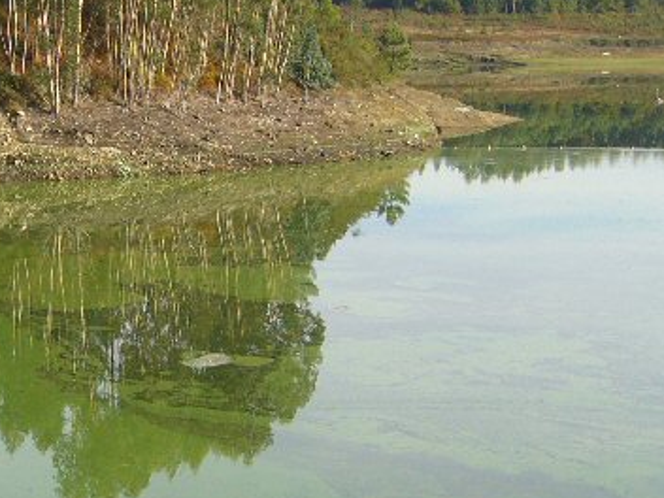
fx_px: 1707
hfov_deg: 21.8
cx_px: 151
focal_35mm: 89
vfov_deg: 16.5
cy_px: 345
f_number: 5.6
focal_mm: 5.8
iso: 80
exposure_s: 1/160
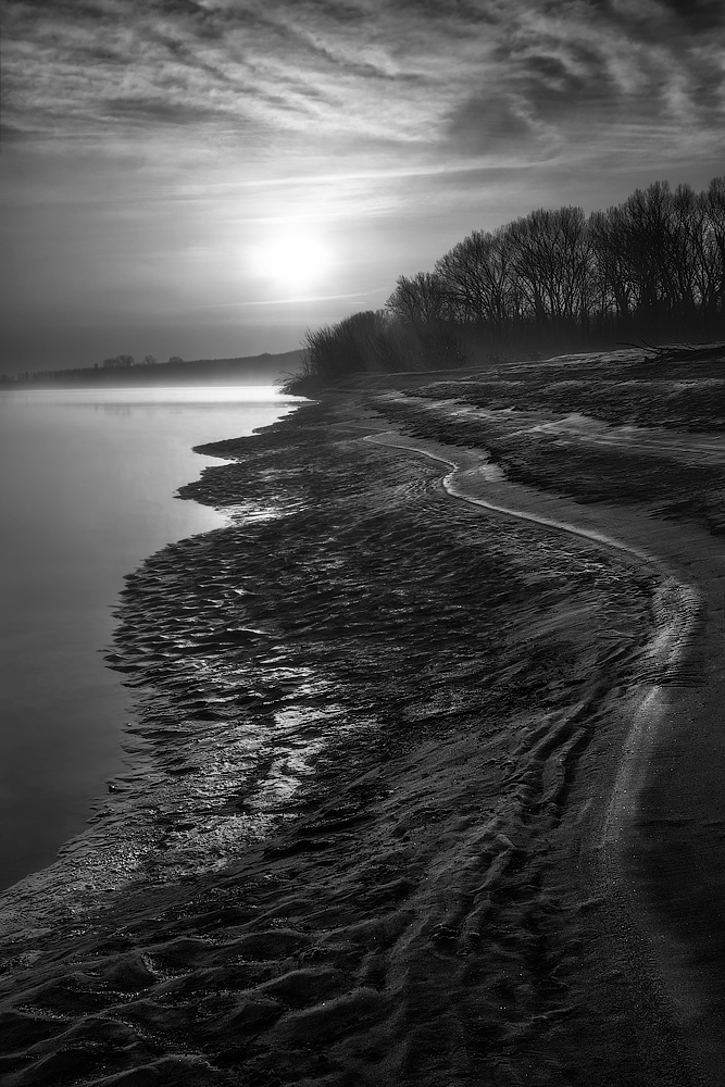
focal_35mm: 40
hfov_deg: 33.4
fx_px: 1208
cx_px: 362
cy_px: 544
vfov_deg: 48.5
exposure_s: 1/50
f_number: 16
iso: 100
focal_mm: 40
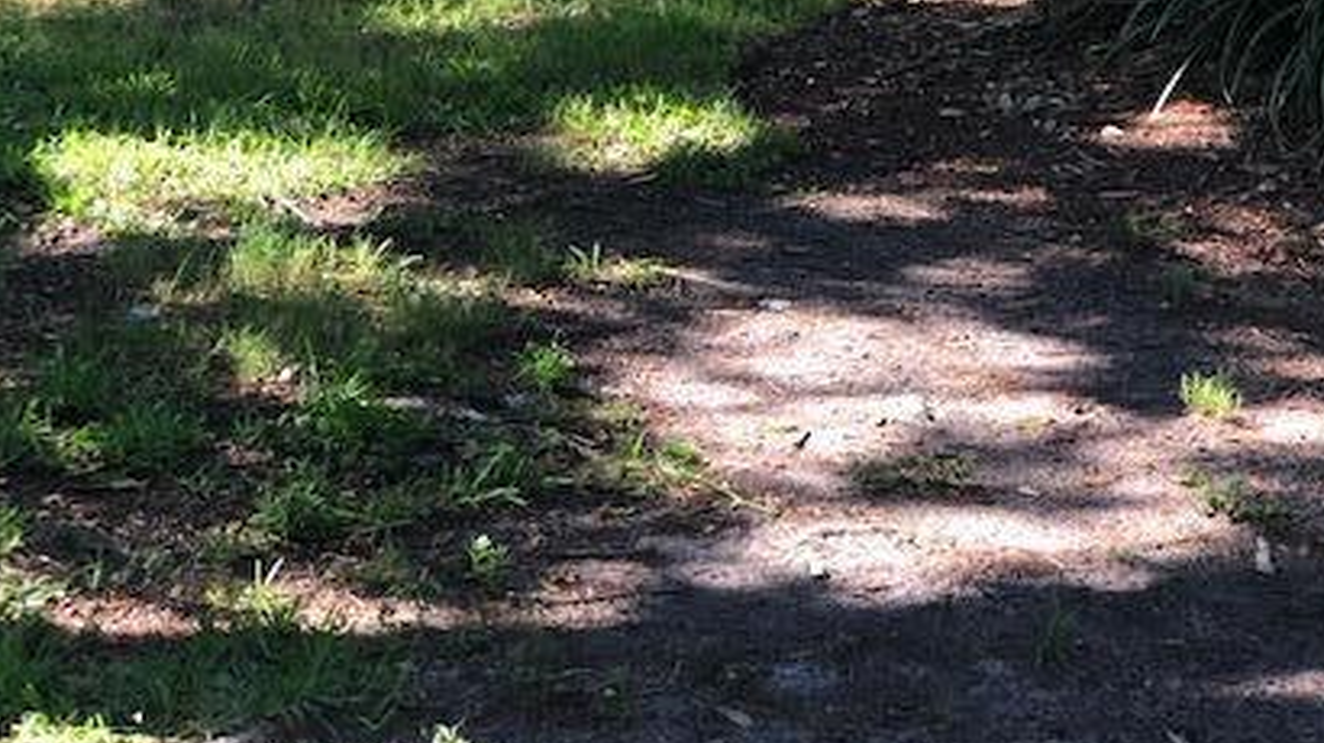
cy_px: -216
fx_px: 3403
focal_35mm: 97
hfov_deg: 22.0
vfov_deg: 12.1
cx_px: 746
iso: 25
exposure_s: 1/60
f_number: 2.8
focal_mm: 6.6
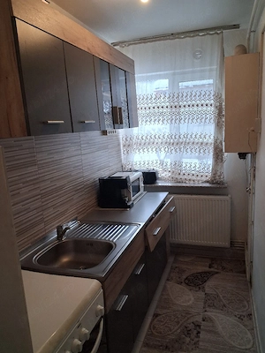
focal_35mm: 27
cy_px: 176
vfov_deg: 65.3
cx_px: 132
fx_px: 276
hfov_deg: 51.4
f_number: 1.8
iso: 200
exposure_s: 1/100
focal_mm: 4
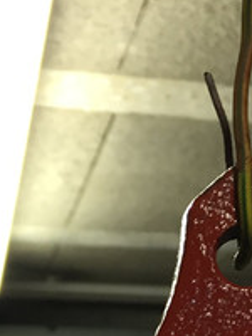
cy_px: 479
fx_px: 1126
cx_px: 235
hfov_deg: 12.7
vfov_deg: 15.8
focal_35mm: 116
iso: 50
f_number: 2.2
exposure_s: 1/33
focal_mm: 4.15
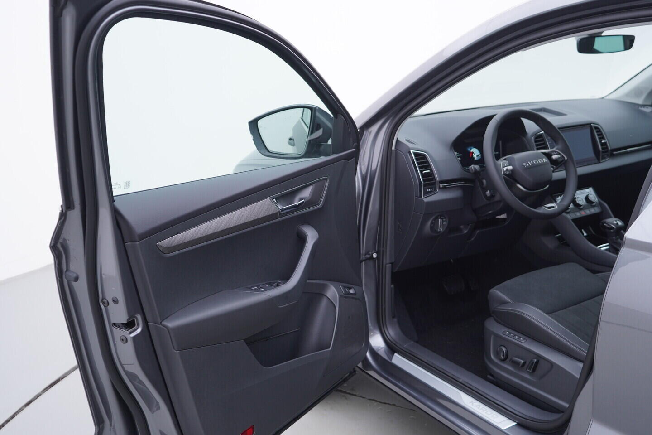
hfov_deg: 53.1
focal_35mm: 36
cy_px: 218
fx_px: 652
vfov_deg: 36.9
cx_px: 326
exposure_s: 1/50
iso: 125
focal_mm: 24
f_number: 3.2
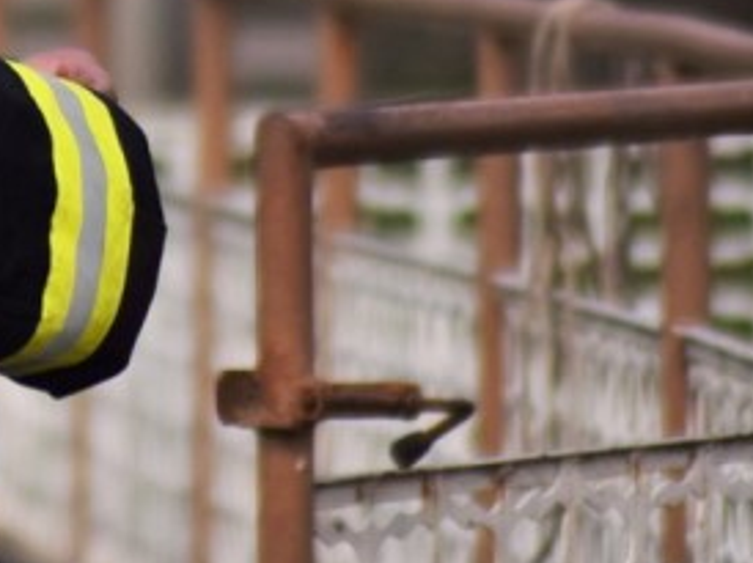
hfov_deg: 1.7
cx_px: -195
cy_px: -12
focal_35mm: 1180
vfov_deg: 1.3
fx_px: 25646
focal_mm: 280
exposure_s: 1/3200
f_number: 5.3
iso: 200
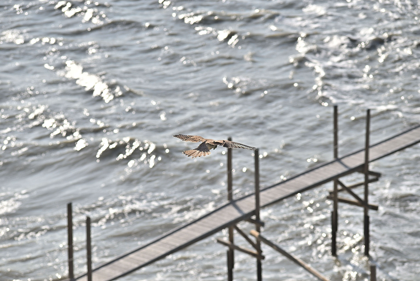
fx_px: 934
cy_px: 140
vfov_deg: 17.1
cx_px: 210
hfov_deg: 25.4
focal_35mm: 80
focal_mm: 80
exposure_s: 1/2500
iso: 400
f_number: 8
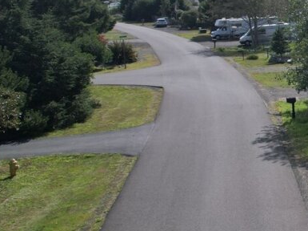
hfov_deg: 20.1
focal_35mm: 77
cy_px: 59
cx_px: 515
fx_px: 684
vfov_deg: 19.0
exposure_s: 1/2500
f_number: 2.8
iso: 100
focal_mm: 8.38
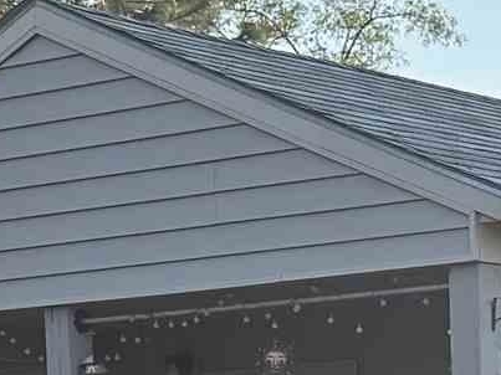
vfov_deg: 7.8
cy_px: 685
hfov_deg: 10.7
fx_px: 2648
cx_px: 543
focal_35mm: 183
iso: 100
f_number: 1.78
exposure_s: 1/1901
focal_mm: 6.76
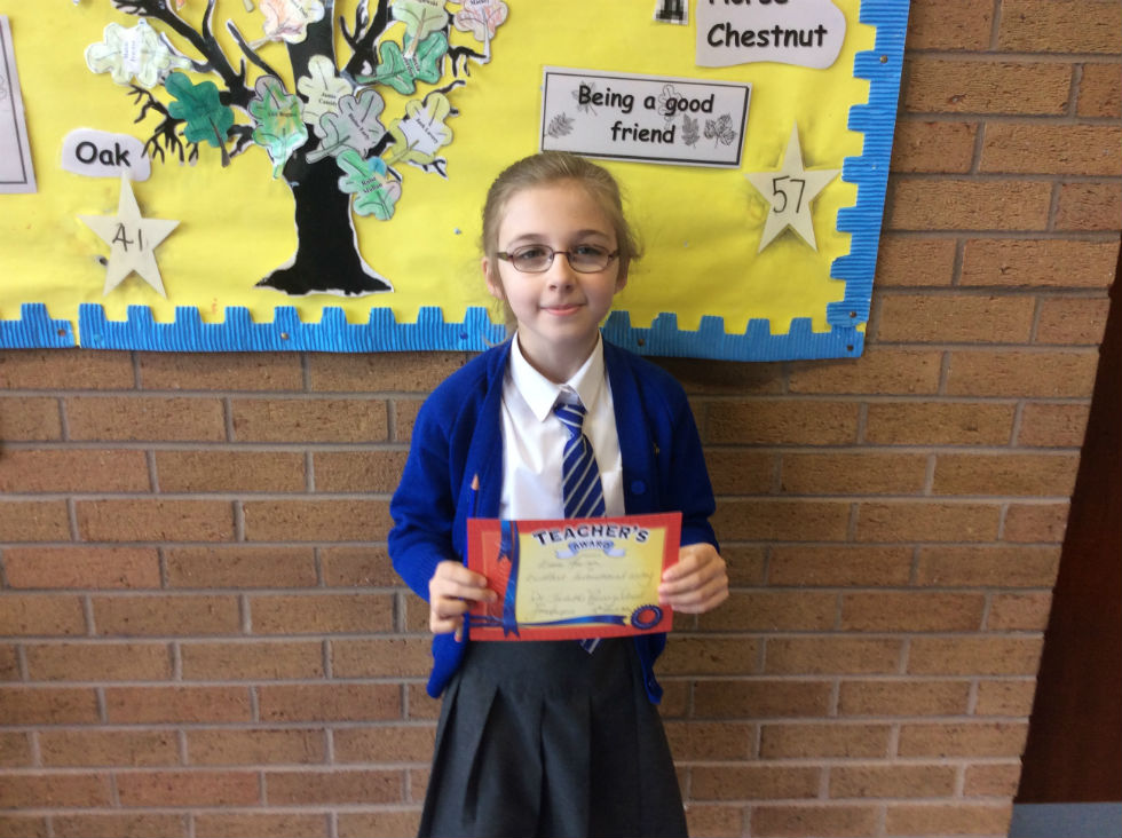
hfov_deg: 56.9
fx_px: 1036
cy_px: 419
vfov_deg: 44.1
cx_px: 561
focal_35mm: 32
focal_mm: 3.3
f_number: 2.4
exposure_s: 1/24
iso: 50
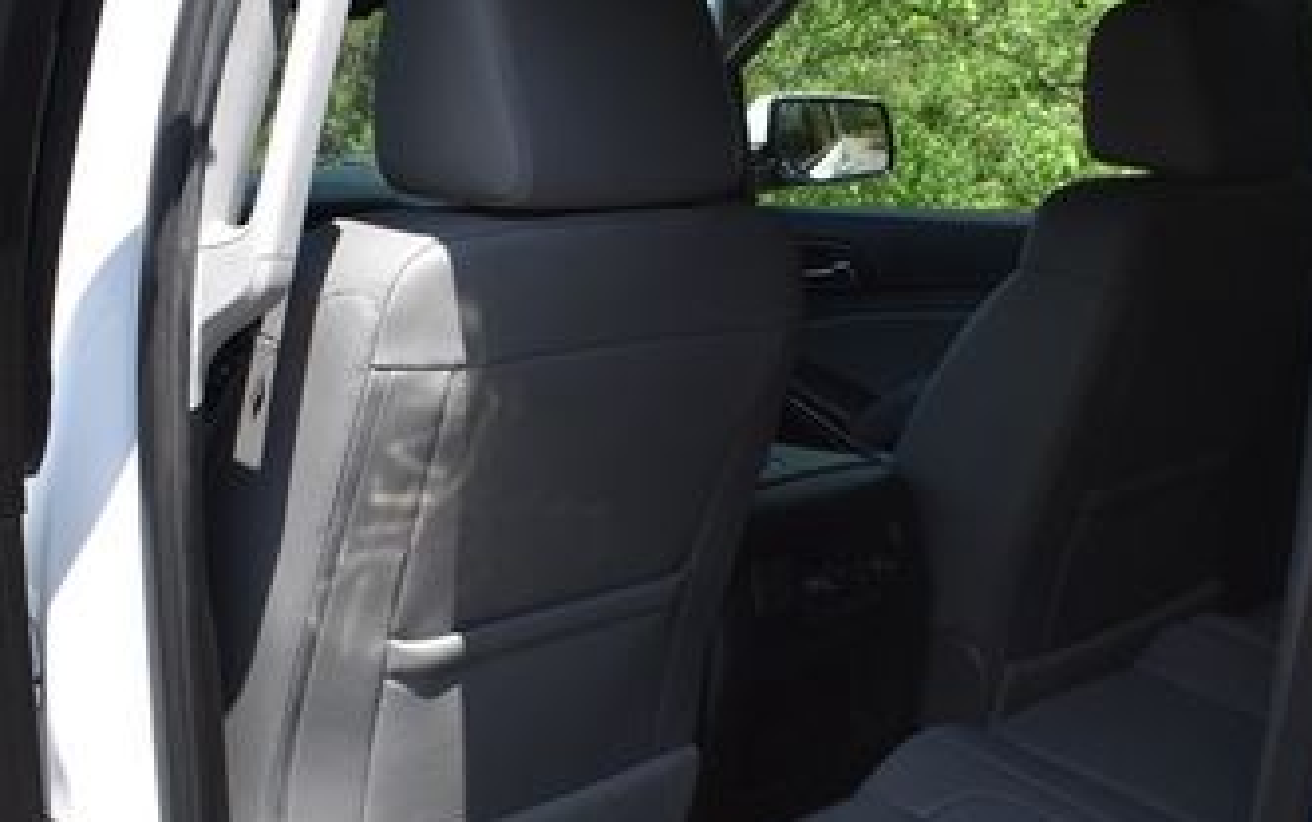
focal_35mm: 53
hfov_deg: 38.0
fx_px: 1896
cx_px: 786
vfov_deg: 24.3
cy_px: 575
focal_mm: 18
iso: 200
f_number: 8
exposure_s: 1/250
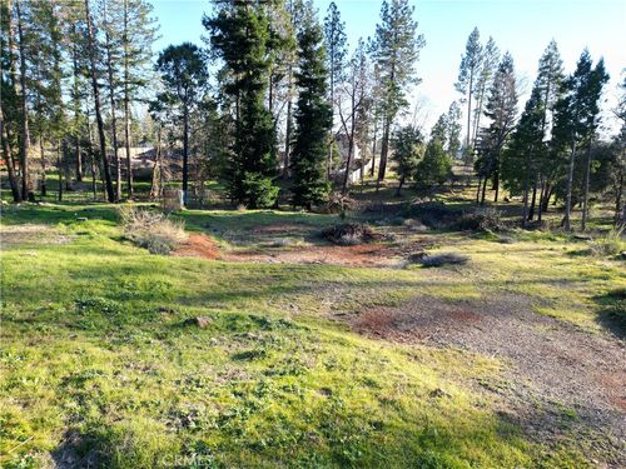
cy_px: 234
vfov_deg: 56.8
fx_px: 434
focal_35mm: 24
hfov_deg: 71.6
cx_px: 313
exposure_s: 1/500
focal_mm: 6.72
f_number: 1.7
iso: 100
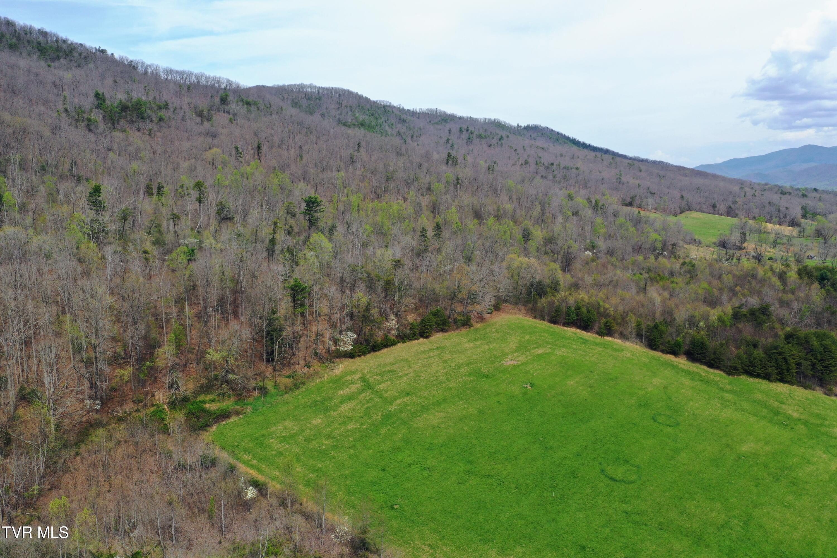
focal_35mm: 28
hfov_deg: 65.5
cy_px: 279
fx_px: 651
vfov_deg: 46.4
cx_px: 418
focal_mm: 10.26
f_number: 5
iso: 100
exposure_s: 1/240
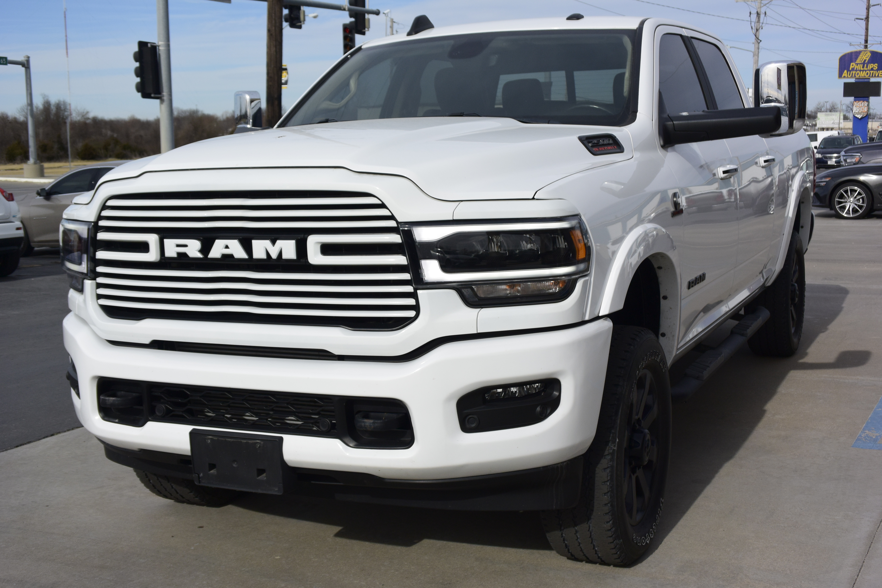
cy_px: 294
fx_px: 1078
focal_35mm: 44
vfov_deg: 30.5
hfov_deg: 44.5
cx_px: 441
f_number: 5
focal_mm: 16.5
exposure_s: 1/1000
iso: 160
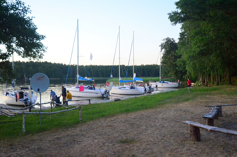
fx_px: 236
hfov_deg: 53.2
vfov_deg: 36.7
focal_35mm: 36
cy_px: 78
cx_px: 118
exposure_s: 1/400
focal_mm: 24
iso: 3200
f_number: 4.5
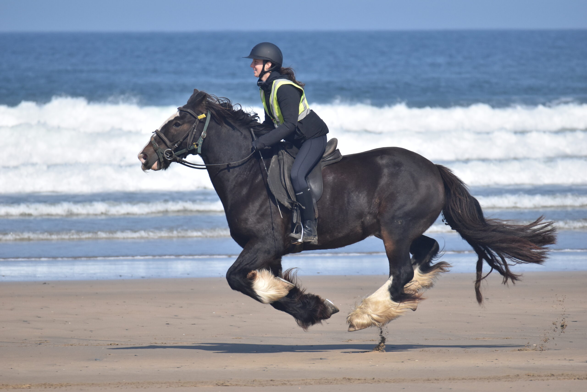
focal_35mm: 450
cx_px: 294
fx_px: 7337
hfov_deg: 4.6
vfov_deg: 3.1
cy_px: 196
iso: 800
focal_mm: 300
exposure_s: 1/3200
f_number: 7.1
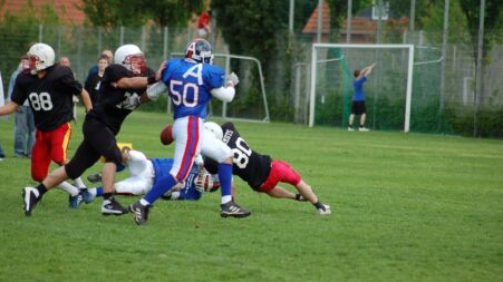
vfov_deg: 4.5
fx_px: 3572
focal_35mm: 268
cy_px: 147
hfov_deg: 8.1
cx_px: 252
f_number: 4.8
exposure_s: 1/1000
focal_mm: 170
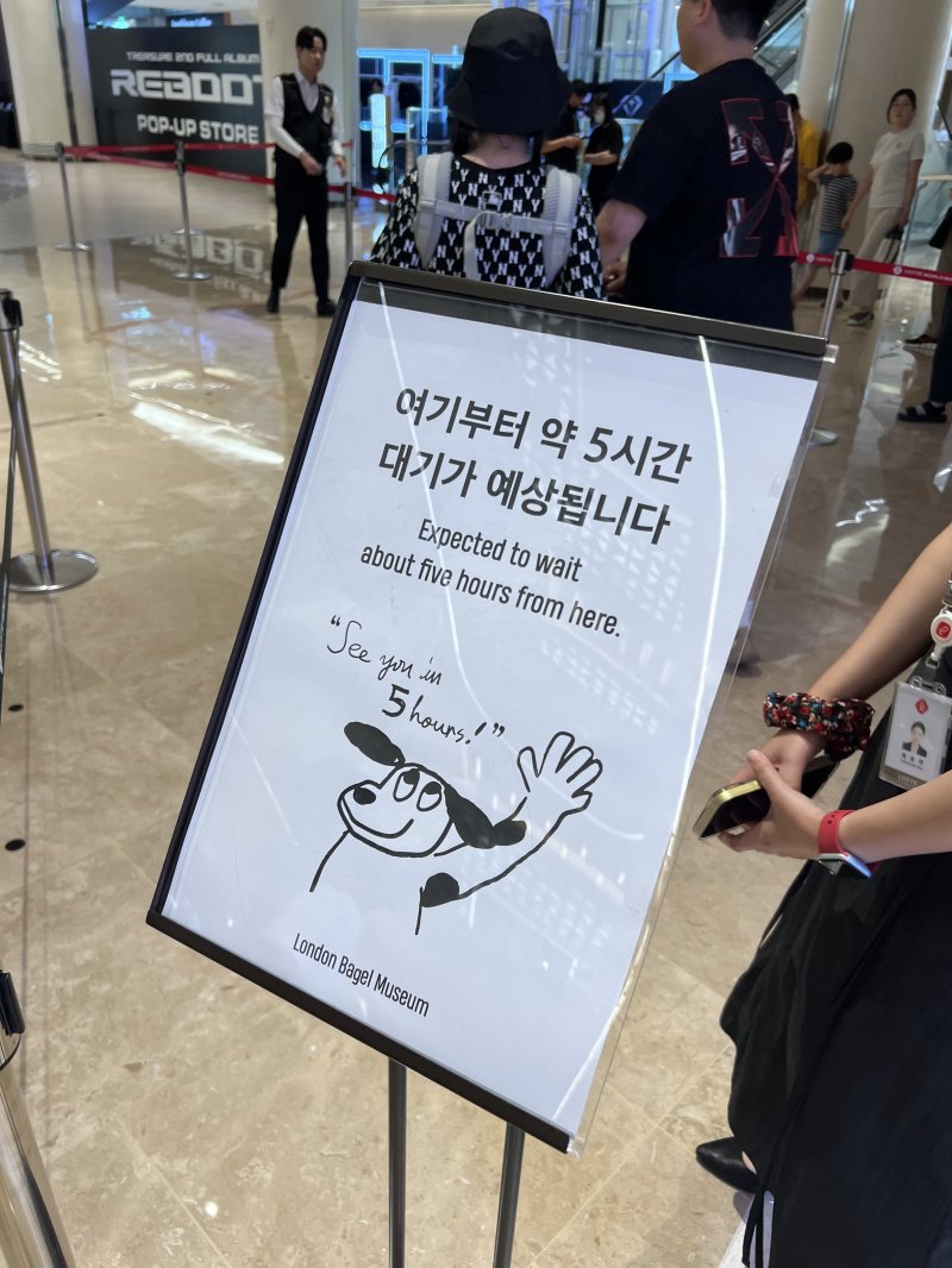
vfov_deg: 67.3
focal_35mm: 26
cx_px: 476
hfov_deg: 53.1
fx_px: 953
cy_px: 634
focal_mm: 5.7
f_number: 1.5
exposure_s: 1/120
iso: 80
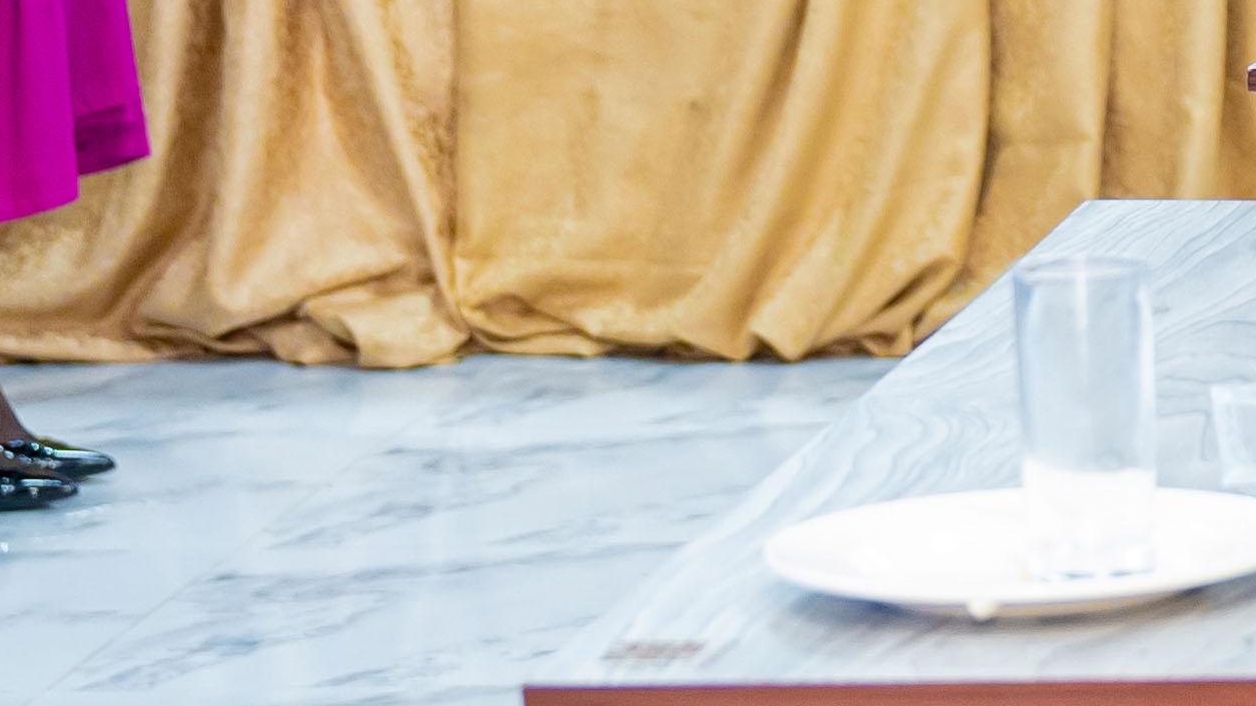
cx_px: 1920
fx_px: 8226
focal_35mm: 247
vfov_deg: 4.9
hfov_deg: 8.5
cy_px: -421
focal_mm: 49
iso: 1000
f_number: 3.5
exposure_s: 1/160
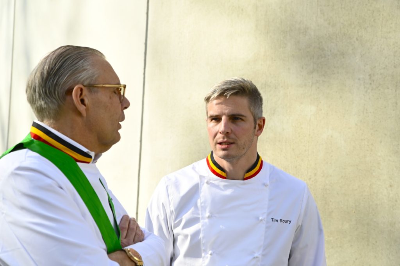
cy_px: 133
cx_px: 200
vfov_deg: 19.4
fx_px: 777
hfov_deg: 28.9
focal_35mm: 70
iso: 250
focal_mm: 70
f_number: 6.3
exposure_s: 1/400
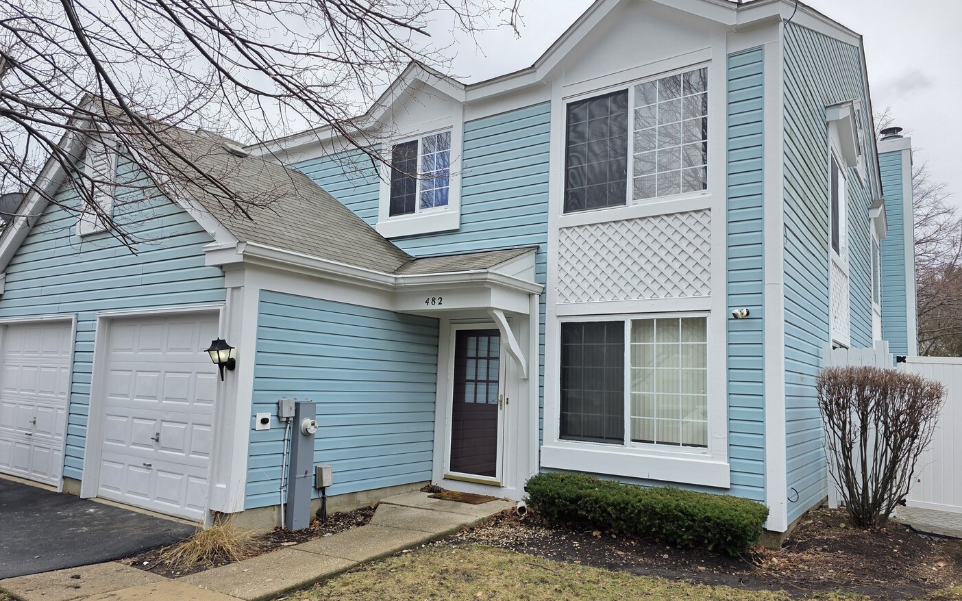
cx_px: 472
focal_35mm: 25
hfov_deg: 72.5
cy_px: 309
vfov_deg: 49.3
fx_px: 656
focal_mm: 6.3
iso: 80
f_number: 1.7
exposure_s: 1/1325
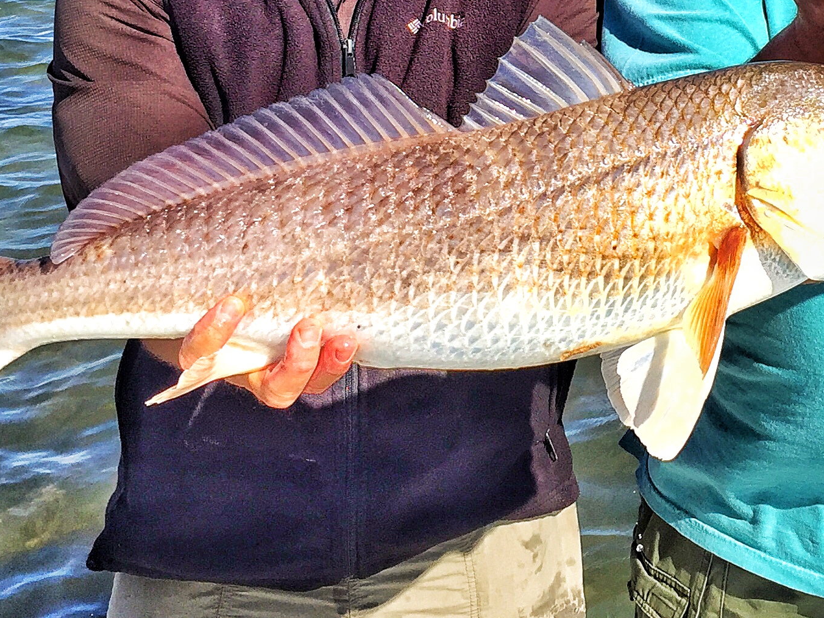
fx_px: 1666
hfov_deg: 27.4
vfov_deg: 20.1
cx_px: 622
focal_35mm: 70
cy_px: -51
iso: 32
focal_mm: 4.15
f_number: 2.2
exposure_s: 1/2326
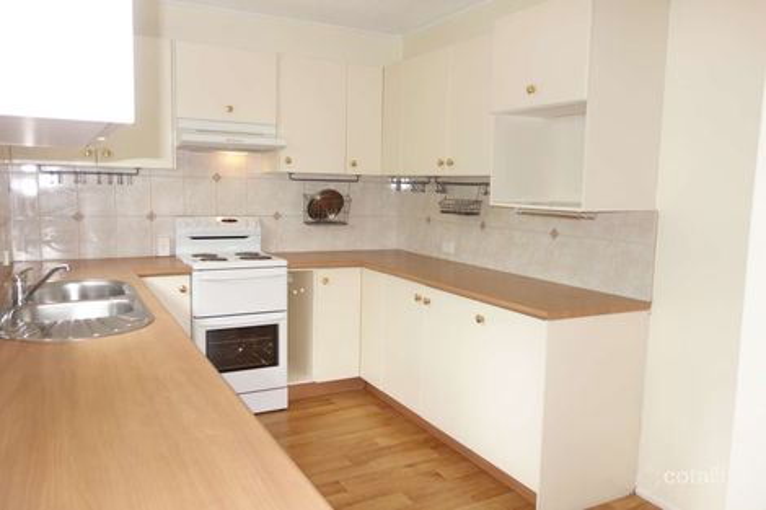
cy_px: 255
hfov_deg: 65.5
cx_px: 383
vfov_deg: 46.4
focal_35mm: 28
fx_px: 596
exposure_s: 1/80
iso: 125
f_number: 1.8
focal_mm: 10.4
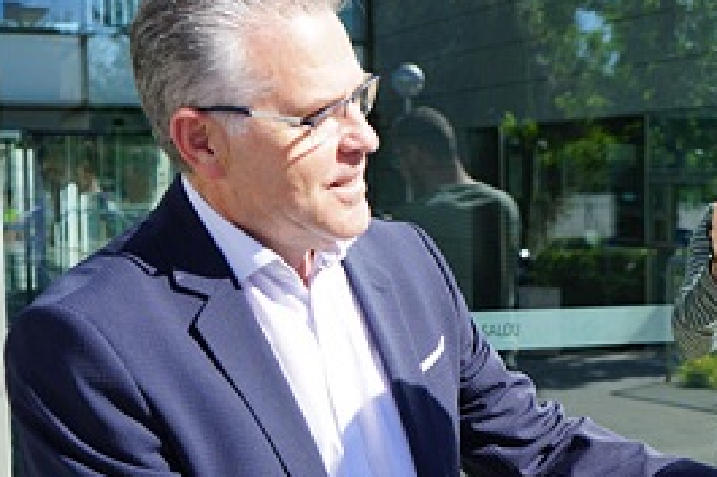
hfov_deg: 22.9
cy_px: 343
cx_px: 693
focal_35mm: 86
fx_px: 1711
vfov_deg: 15.8
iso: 100
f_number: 5.6
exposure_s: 1/250
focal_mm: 38
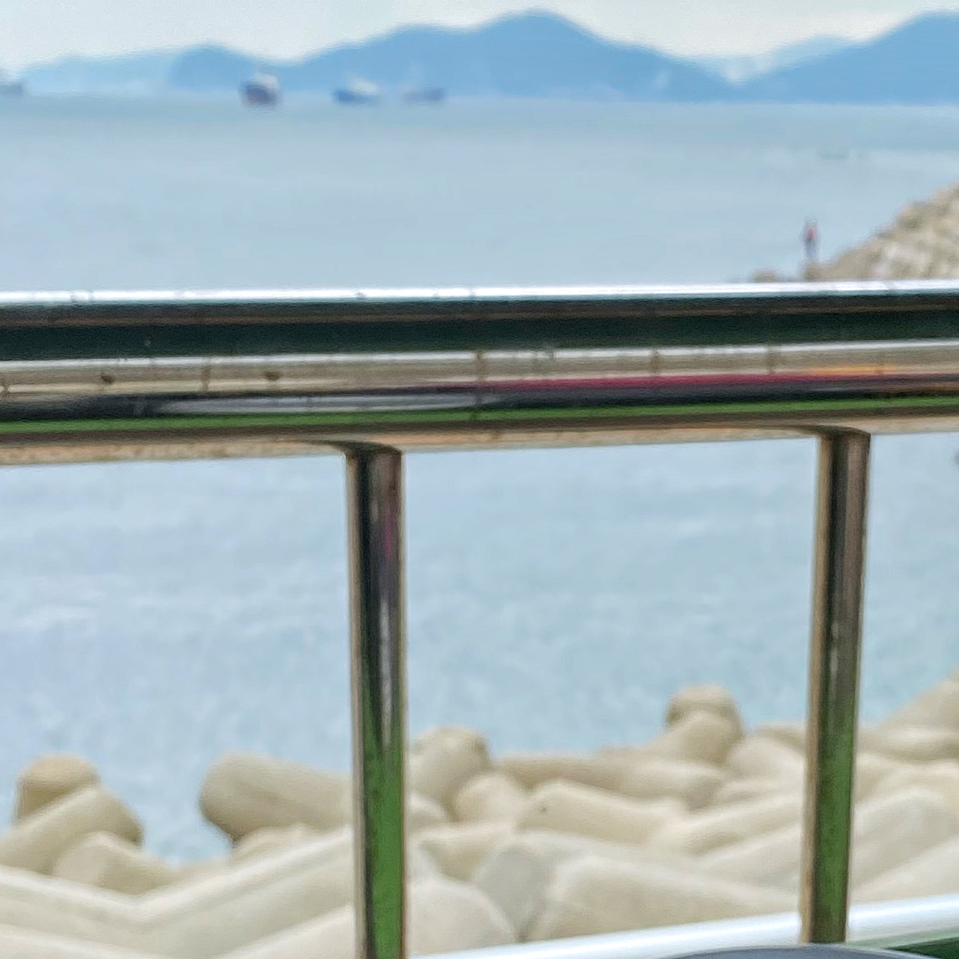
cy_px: 899
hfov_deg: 21.2
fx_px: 2539
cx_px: 752
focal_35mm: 81
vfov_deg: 20.9
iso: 32
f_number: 1.8
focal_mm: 4.25
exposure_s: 1/1543
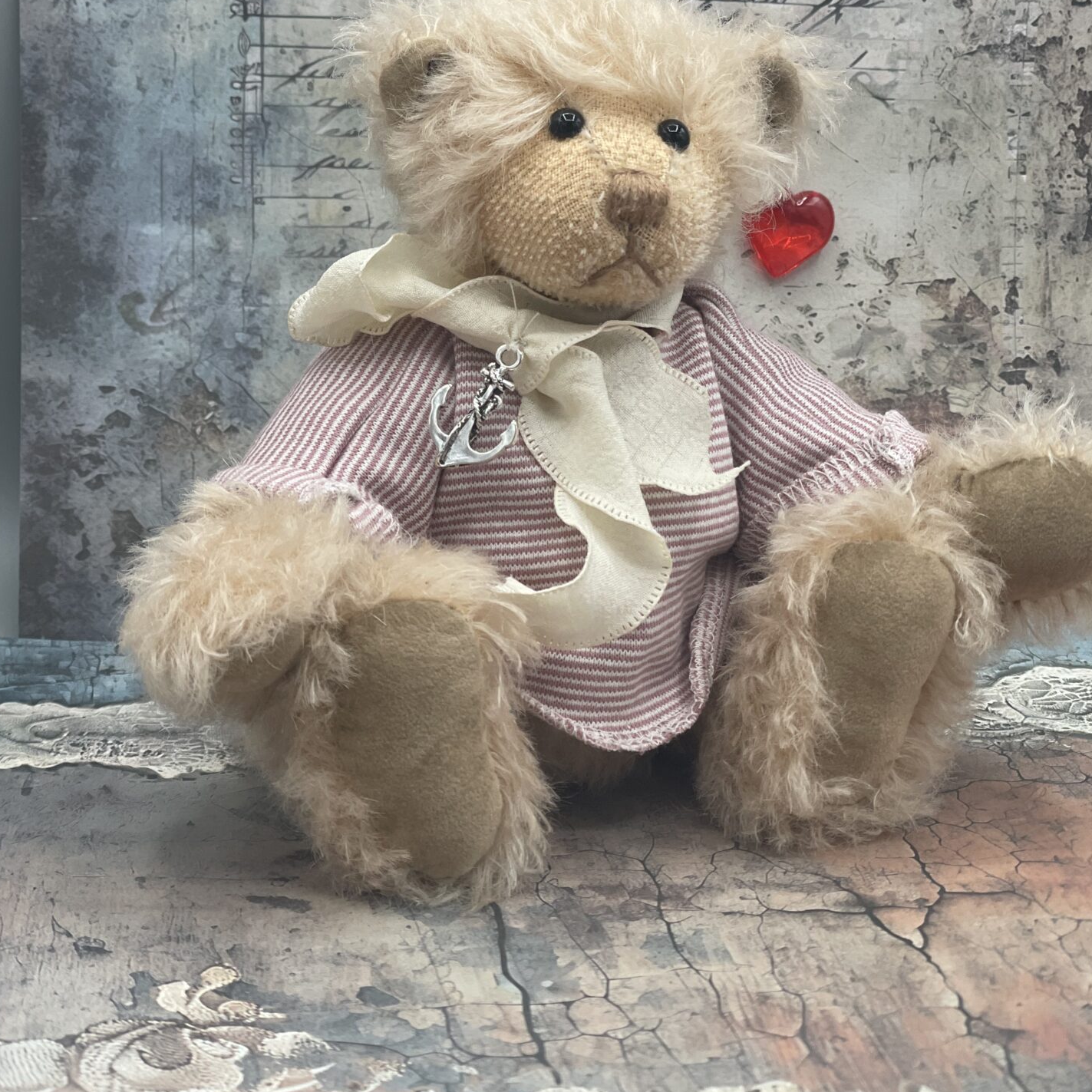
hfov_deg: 27.7
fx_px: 2213
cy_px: 371
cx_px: 546
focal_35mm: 62
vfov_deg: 27.6
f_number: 2
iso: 50
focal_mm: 6
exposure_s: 1/122
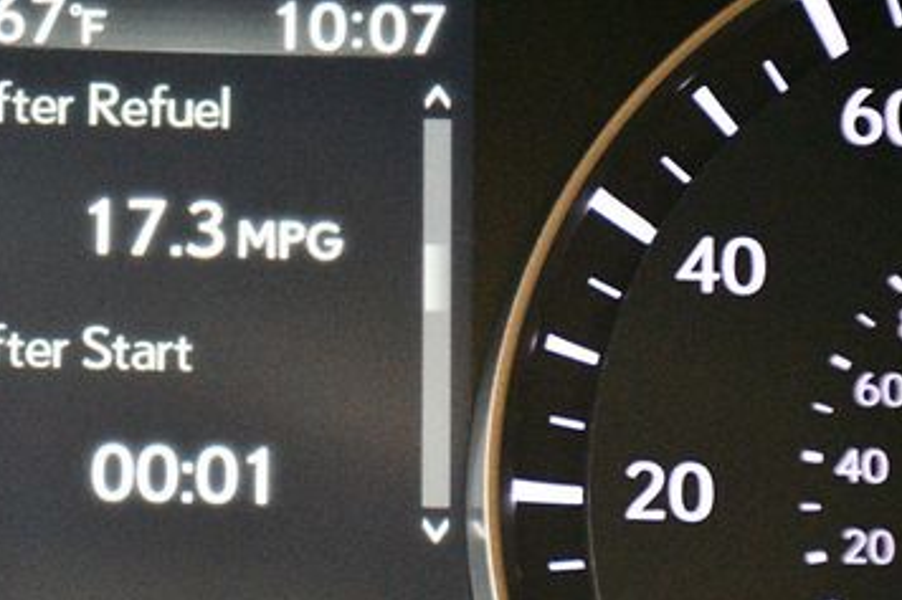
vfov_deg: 7.7
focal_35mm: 178
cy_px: 415
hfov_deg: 11.5
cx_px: 101
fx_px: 4458
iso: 12800
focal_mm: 66
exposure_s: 1/60
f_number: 5
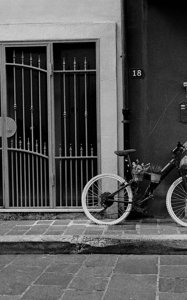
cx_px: 127
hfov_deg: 23.8
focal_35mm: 54
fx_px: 440
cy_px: 151
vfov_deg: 37.5
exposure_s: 1/4
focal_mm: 35
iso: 100
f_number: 9
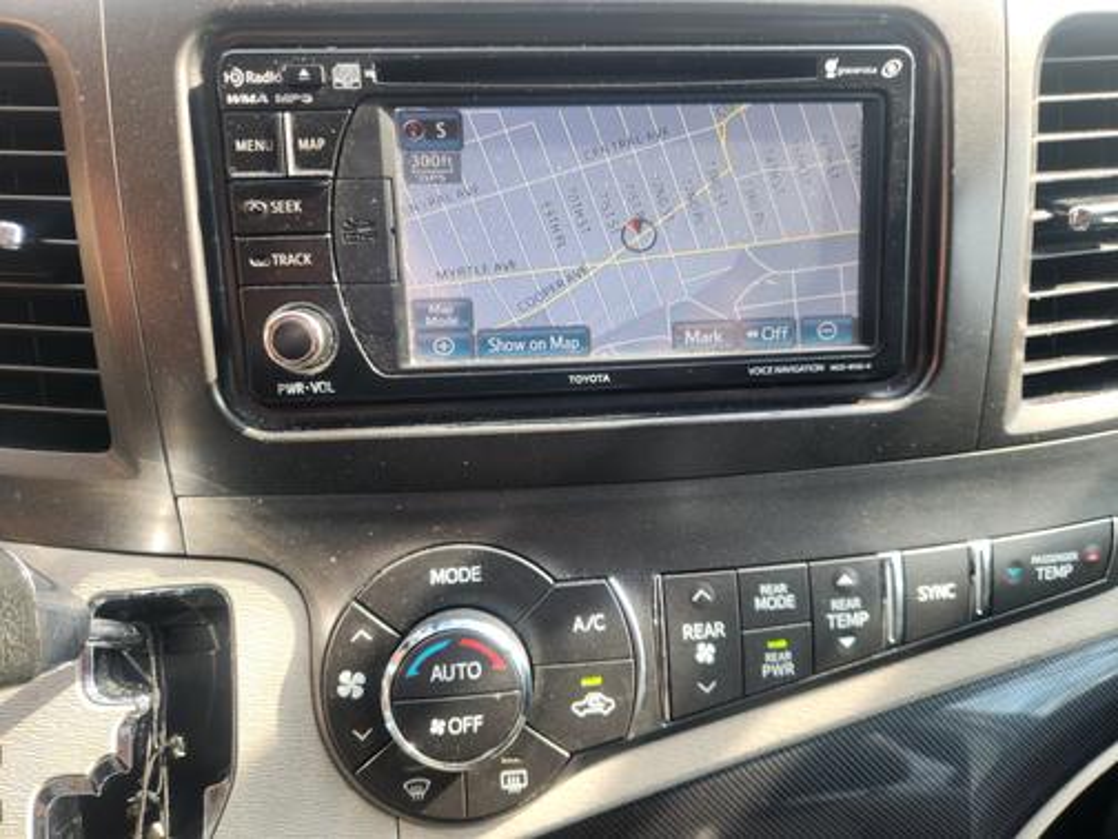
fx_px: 743
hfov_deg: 73.9
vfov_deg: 58.9
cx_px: 559
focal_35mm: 23
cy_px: 420
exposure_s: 1/180
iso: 80
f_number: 1.8
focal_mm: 5.4
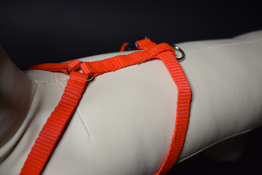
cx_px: 131
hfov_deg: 38.9
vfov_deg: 26.5
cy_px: 88
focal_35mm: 51
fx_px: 371
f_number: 4.5
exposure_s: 1/100
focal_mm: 34
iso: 800
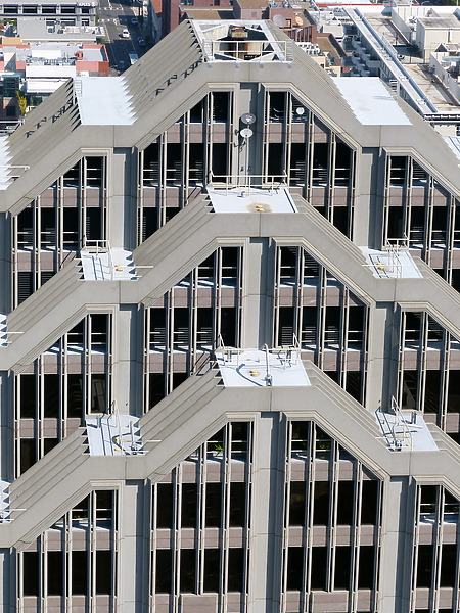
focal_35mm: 138
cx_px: 230
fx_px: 2445
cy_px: 306
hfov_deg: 10.7
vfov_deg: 14.3
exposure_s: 1/1000
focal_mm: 24.8
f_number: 4
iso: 100
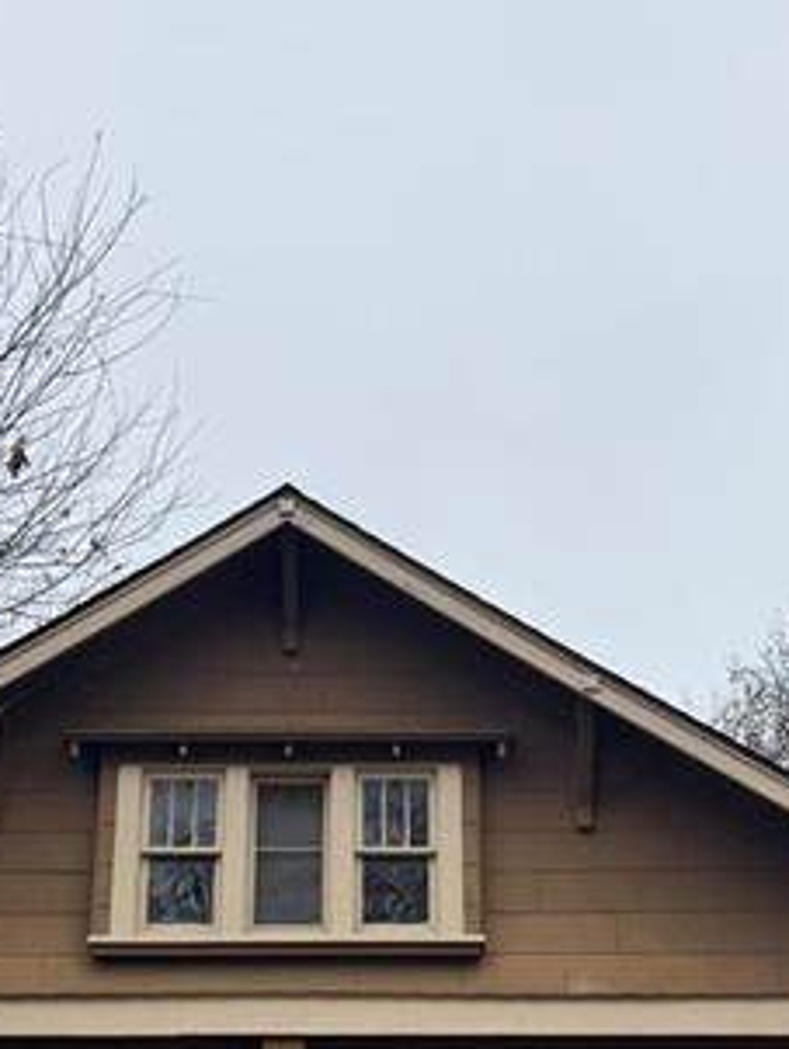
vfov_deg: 29.9
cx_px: 337
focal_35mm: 61
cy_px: 997
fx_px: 1851
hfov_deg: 24.0
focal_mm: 6.76
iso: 80
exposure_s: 1/1075
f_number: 1.78
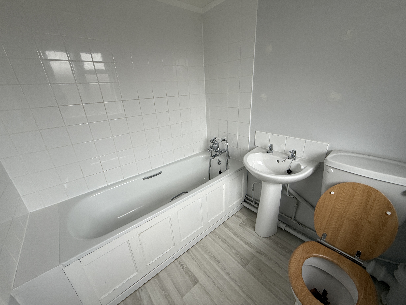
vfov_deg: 85.7
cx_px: 203
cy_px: 152
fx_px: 164
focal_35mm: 14
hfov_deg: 102.1
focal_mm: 2.22
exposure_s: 1/99
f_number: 2.2
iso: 80
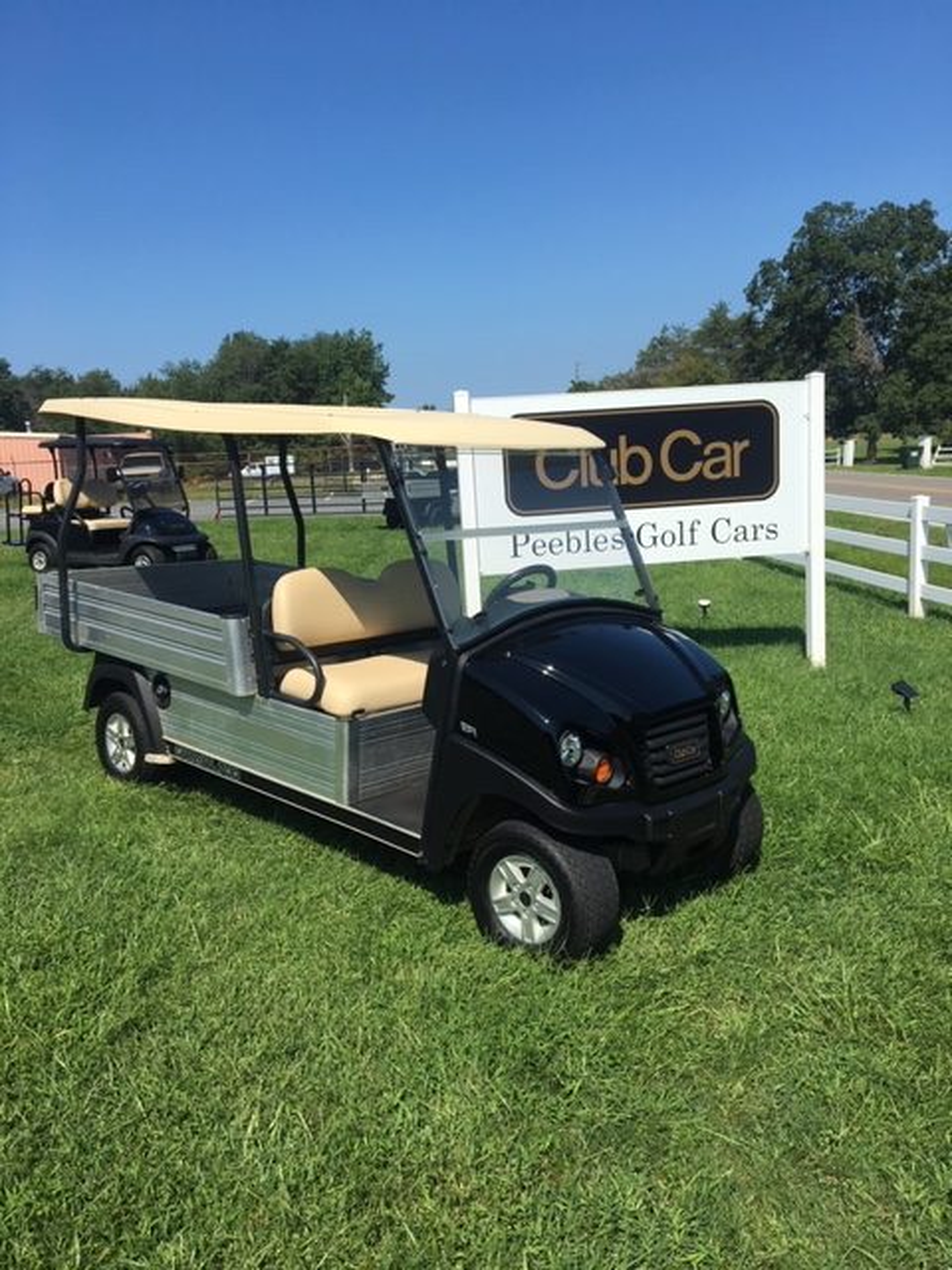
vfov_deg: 61.7
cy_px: 635
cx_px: 476
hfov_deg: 48.2
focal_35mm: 29
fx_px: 1063
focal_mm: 4.15
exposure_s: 1/1972
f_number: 2.2
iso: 25
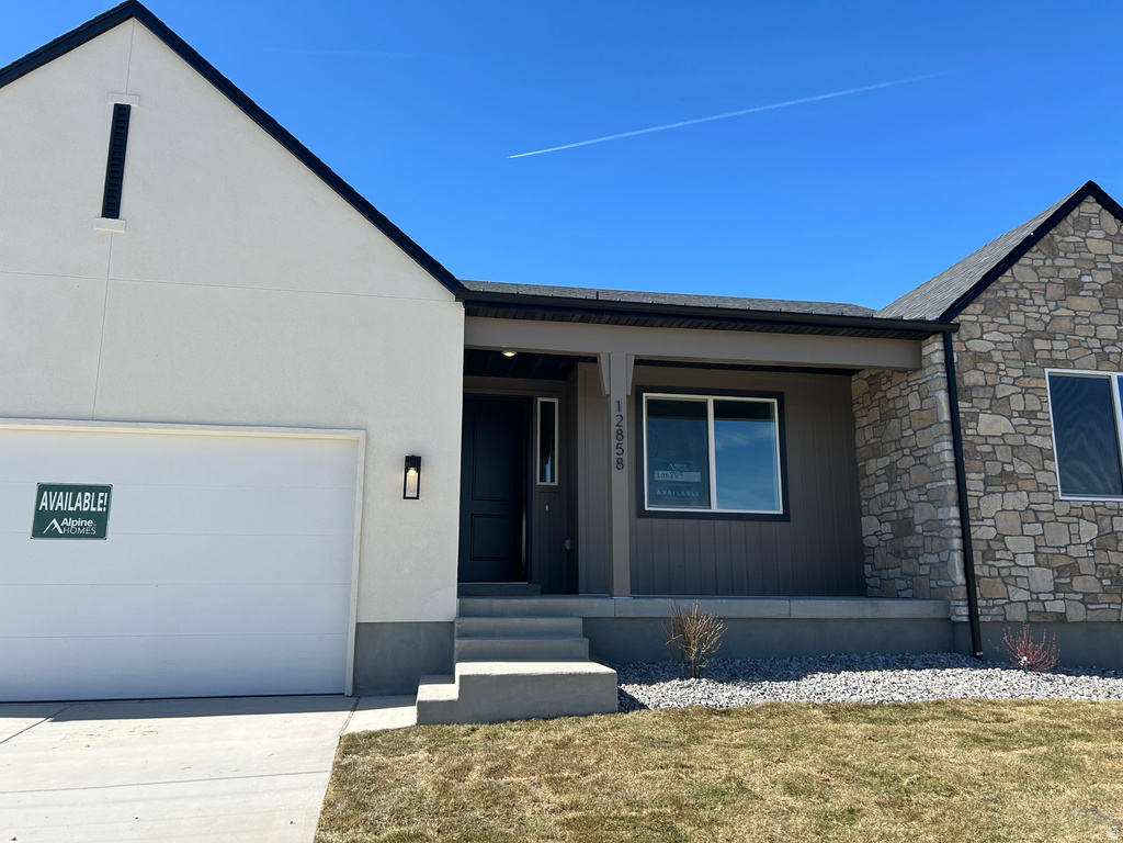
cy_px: 422
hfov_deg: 67.3
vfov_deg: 53.1
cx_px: 562
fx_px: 843
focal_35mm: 26
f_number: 1.5
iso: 50
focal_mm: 5.7
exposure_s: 1/2353
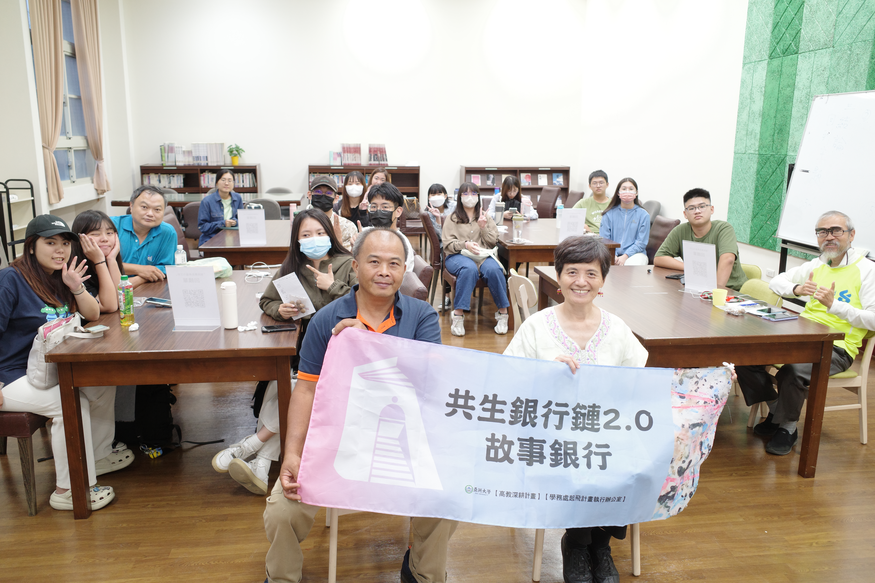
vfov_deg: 46.4
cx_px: 438
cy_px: 292
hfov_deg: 65.5
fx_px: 681
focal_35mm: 28
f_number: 2.8
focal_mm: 18.3
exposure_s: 1/30
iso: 640
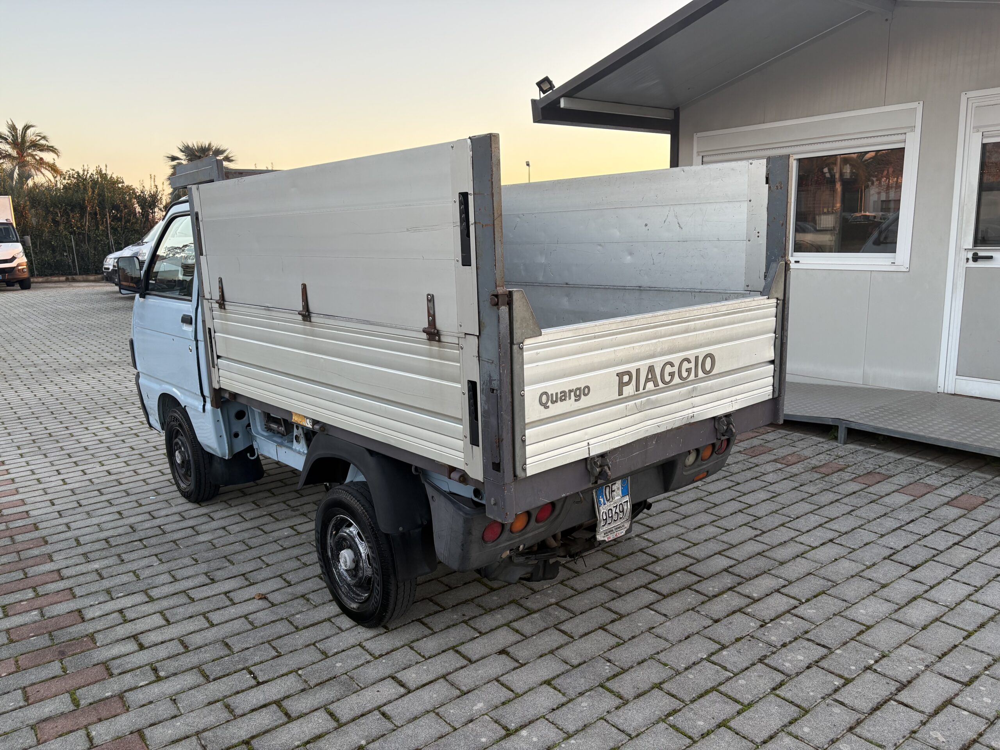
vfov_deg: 53.1
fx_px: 751
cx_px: 500
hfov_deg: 67.3
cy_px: 375
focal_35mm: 26
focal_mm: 5.96
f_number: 1.6
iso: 64
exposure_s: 1/215
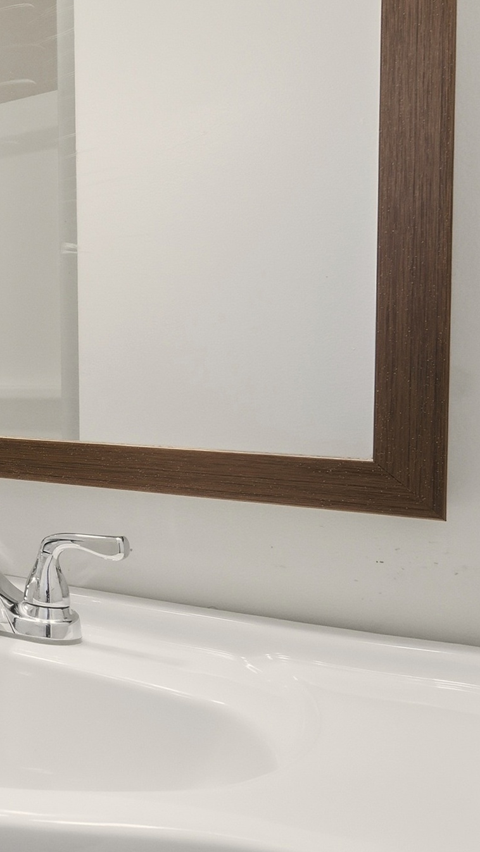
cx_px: -370
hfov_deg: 22.0
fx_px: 792
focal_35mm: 35
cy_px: 399
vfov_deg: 56.6
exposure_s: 1/170
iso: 400
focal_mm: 10
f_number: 9
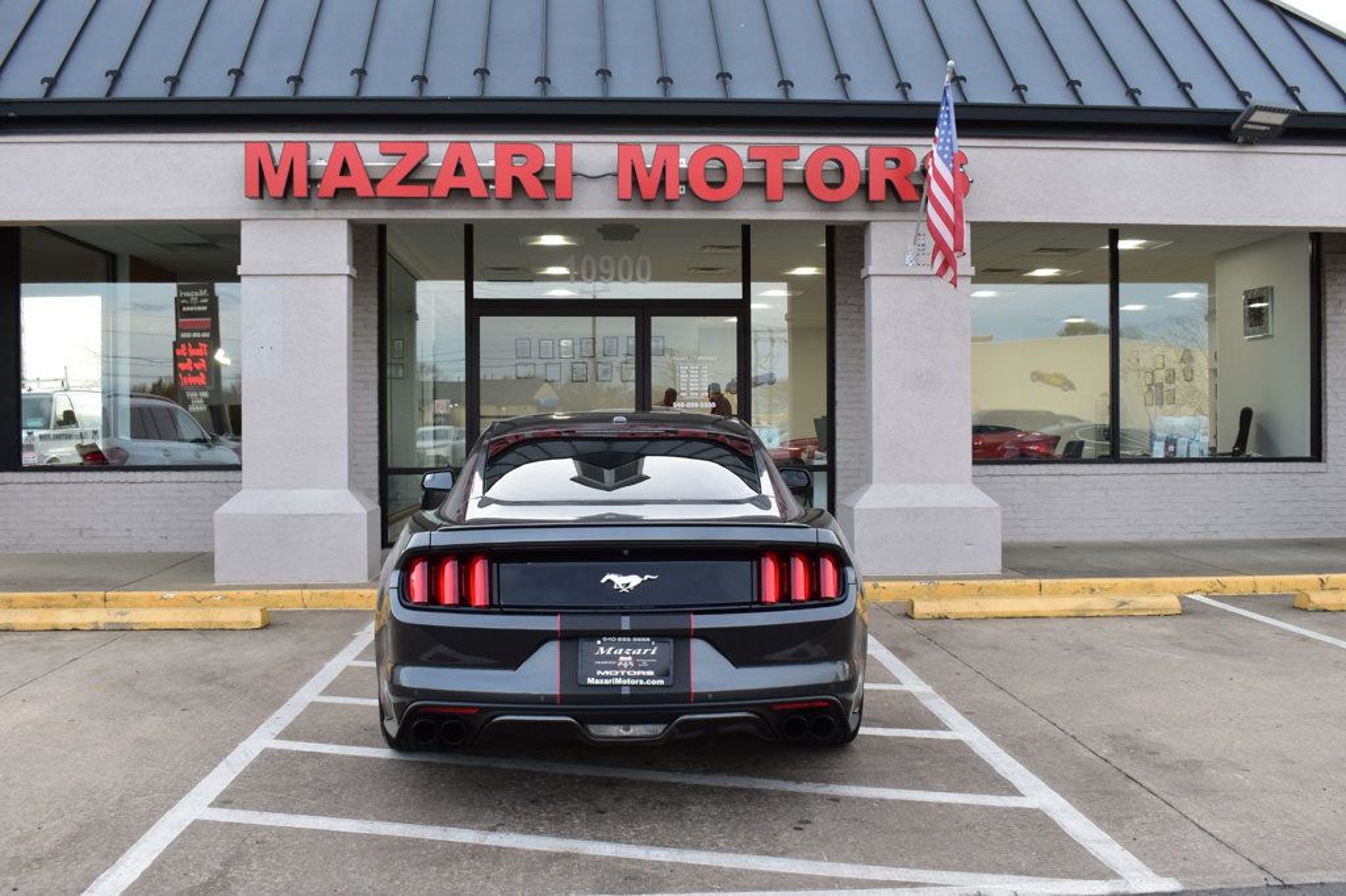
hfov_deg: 55.1
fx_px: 1289
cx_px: 673
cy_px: 448
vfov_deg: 38.3
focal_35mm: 34
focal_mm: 23
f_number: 8
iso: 400
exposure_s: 1/60
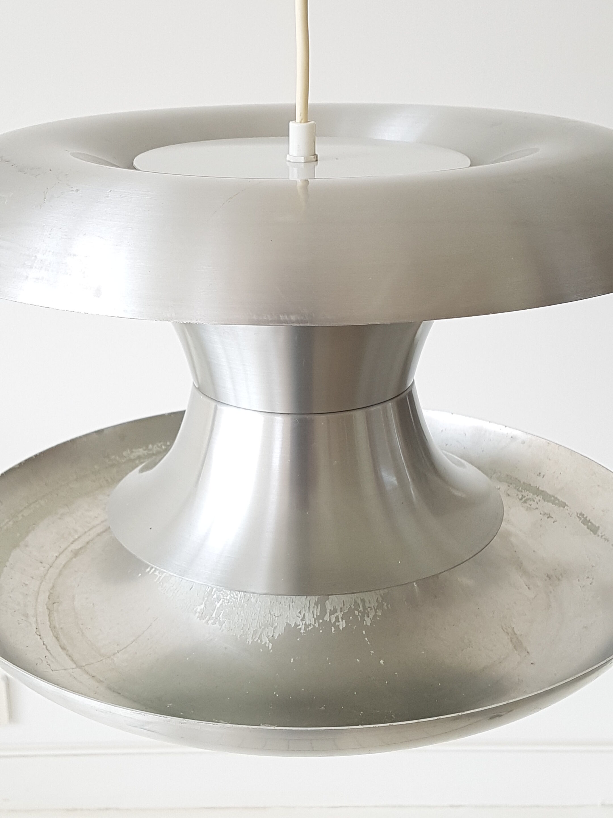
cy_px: 409
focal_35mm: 26
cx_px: 306
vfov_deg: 67.3
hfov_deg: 53.1
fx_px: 614
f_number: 1.7
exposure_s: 1/199
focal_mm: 4.2
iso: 50
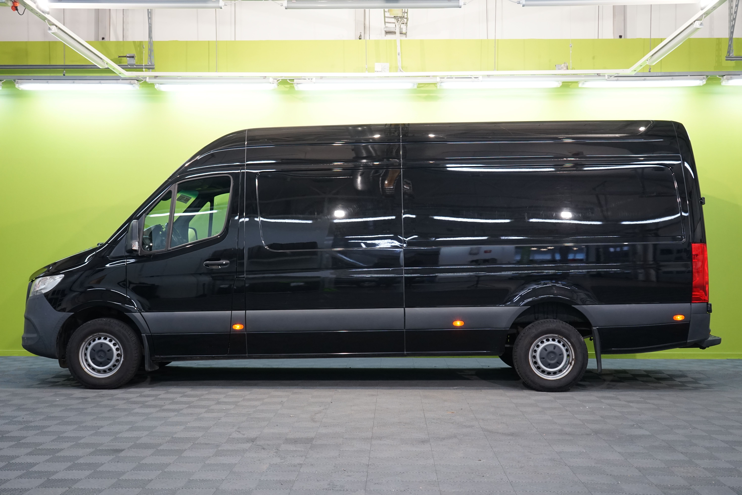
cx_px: 371
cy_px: 248
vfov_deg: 33.4
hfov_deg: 48.5
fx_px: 824
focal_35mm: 40
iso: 1250
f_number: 5.6
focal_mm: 40
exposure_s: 1/25
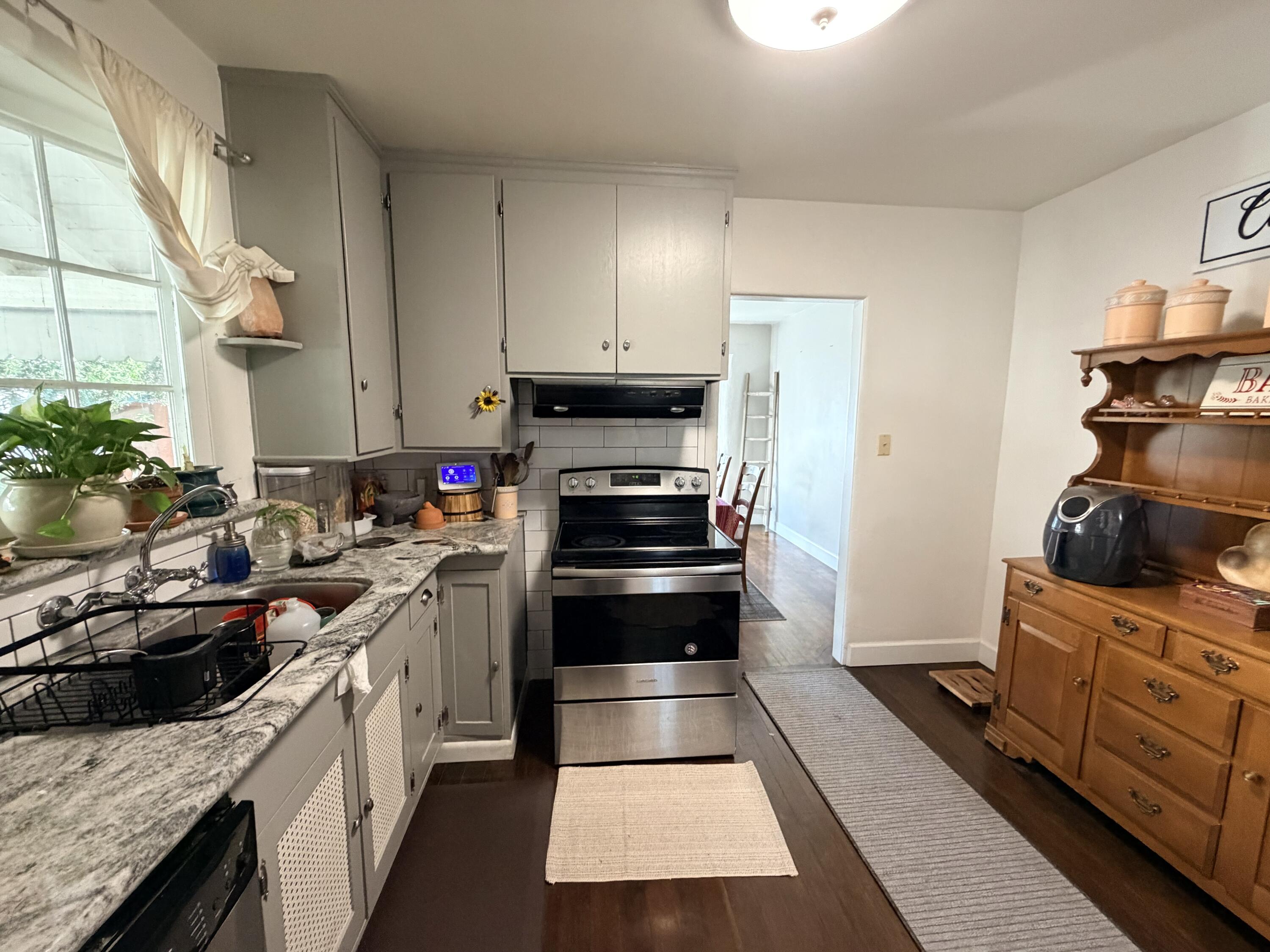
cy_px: 476
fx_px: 514
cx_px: 635
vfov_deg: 85.7
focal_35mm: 14
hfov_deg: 102.1
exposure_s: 1/60
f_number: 2.2
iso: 500
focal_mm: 2.22
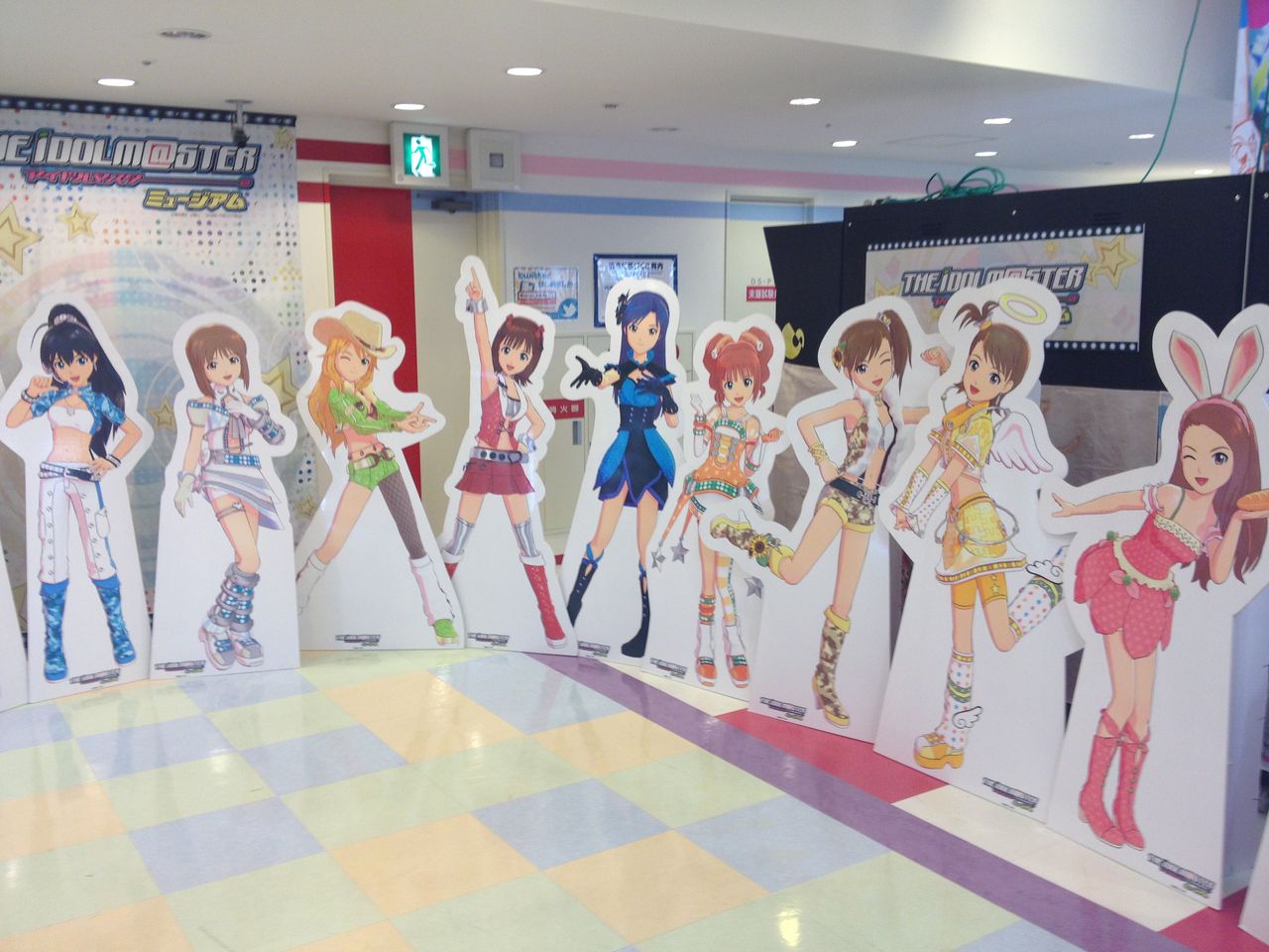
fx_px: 1283
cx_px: 634
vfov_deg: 40.7
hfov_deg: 52.6
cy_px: 476
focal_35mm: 35
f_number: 2.4
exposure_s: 1/40
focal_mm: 4.28
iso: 64
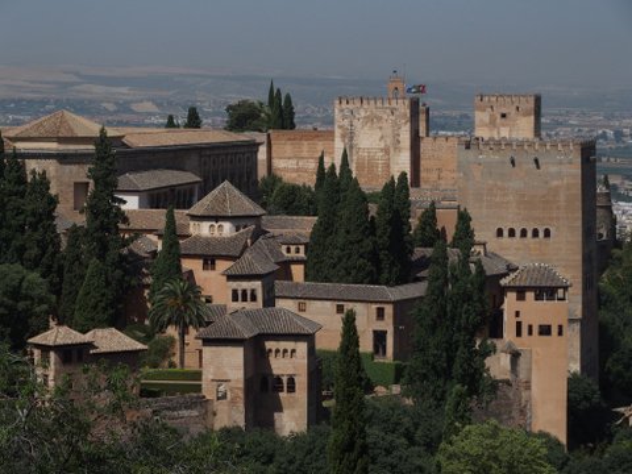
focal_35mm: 135
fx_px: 2465
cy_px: 237
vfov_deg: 11.0
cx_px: 316
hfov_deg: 14.6
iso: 100
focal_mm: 28.8
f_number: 6.3
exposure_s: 1/1000
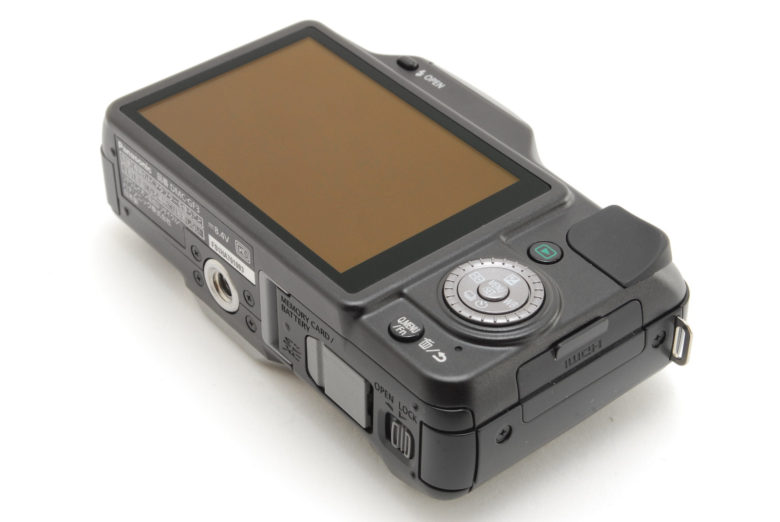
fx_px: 1790
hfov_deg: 24.6
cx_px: 390
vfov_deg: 16.6
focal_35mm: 82
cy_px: 261
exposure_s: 1/160
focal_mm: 55
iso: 400
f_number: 18
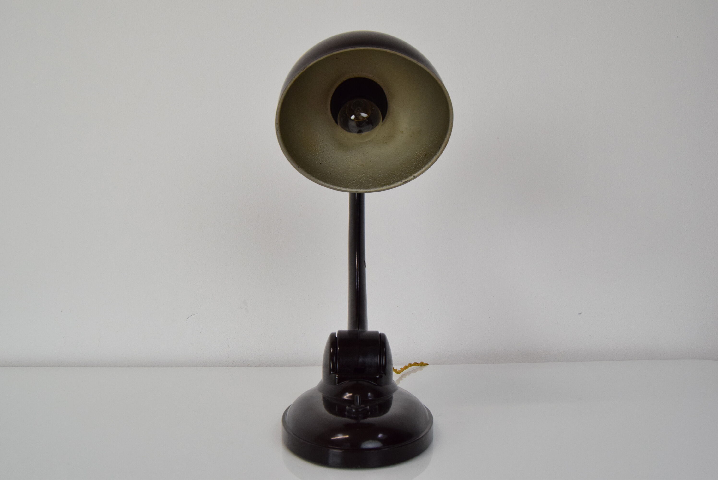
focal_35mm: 30
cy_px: 240
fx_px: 599
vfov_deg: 43.7
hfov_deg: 61.9
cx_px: 359
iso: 1600
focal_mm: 20
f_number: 8
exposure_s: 1/250
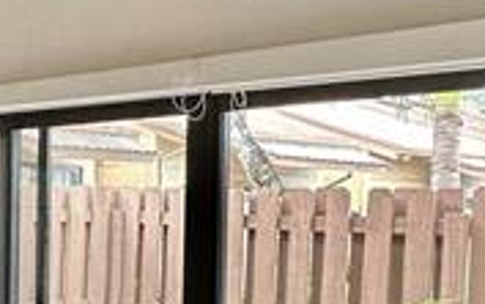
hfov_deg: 25.5
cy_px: 211
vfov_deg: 19.4
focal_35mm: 67
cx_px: -175
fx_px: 886
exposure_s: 1/120
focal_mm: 2.22
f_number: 2.2
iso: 160
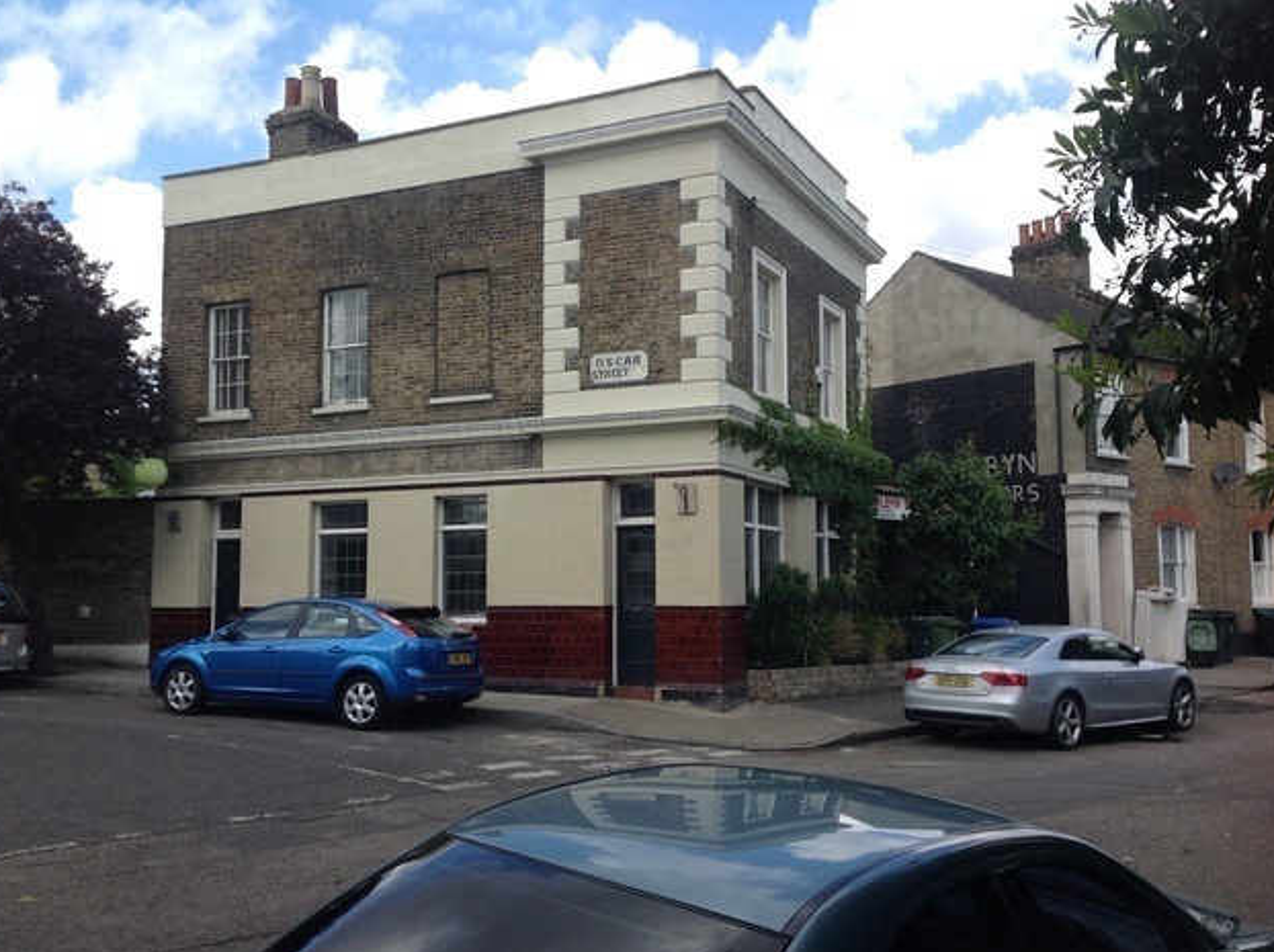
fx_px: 1323
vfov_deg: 39.6
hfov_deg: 51.4
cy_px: 487
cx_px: 627
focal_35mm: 36
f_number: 2.4
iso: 50
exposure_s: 1/916
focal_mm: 4.28
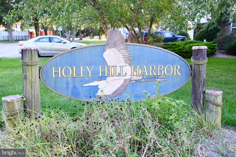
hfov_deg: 53.1
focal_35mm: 36
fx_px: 236
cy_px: 78
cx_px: 118
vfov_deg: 36.9
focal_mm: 24
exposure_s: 1/25
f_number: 4.5
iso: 100
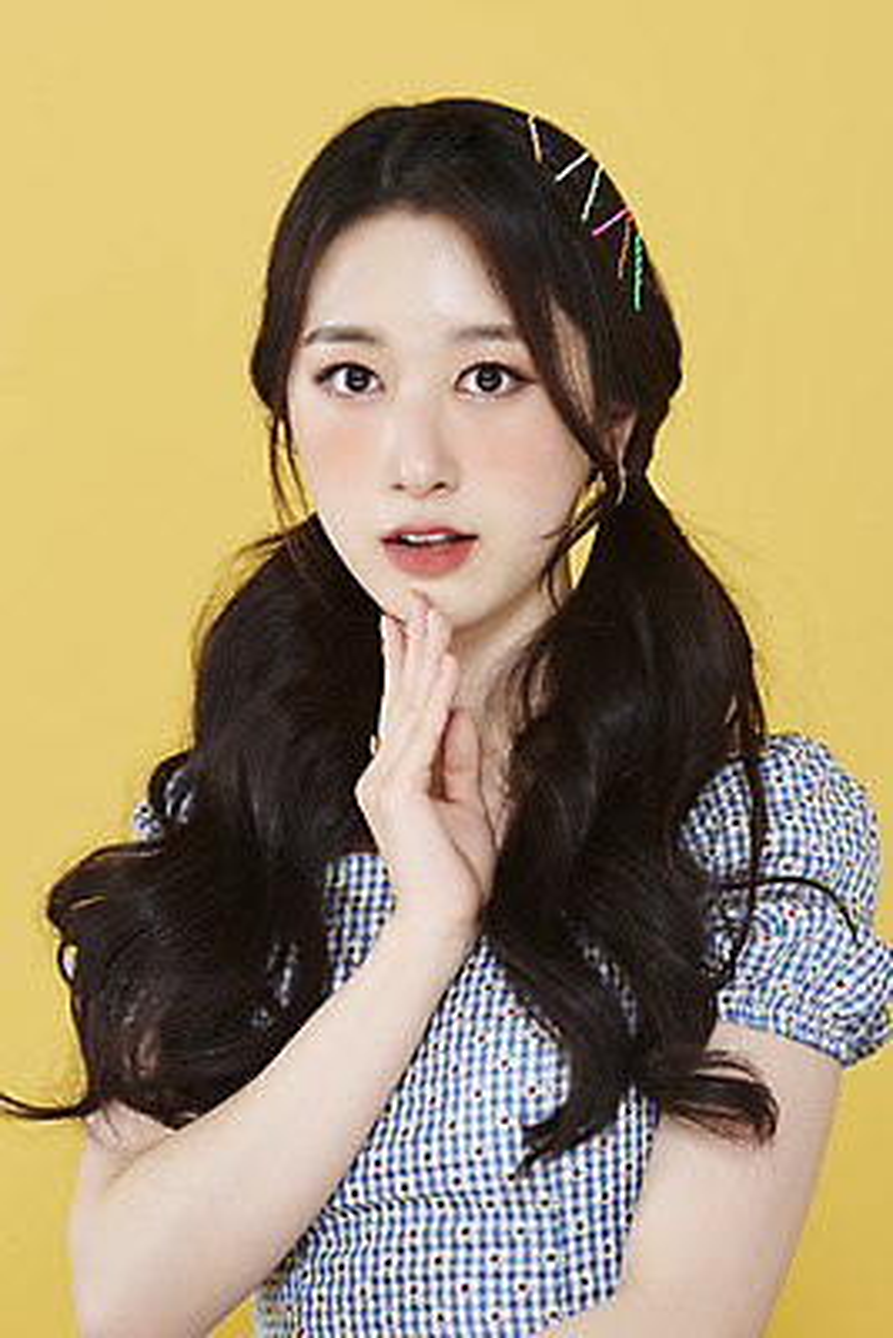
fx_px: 3903
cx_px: 446
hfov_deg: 13.1
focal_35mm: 105
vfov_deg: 19.4
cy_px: 669
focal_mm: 105
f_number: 11
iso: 64
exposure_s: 1/125
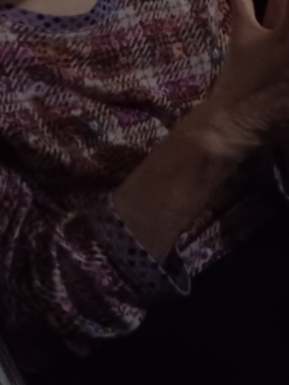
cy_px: -111
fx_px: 968
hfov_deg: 16.6
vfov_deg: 20.6
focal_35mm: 87
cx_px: 291
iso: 4000
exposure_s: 1/10
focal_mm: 4.6
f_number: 1.8
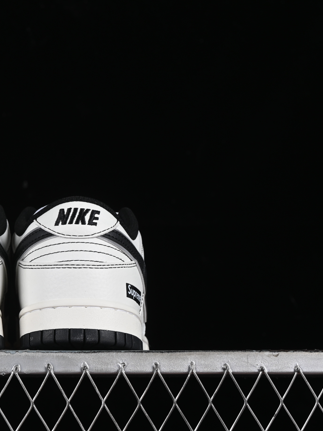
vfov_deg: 18.0
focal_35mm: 109
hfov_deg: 13.4
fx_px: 1356
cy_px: 214
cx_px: 16
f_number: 8
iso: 160
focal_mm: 50
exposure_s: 1/80
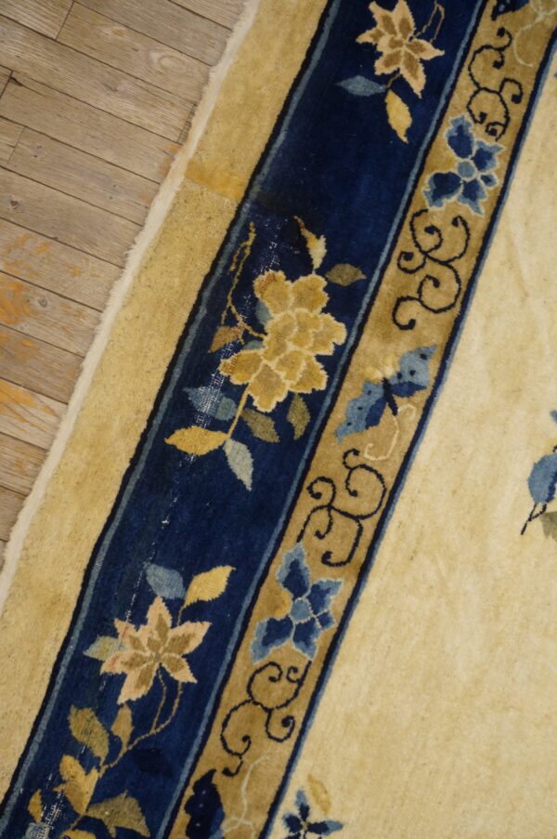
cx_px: 278
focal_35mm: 27
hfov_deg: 47.8
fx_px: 628
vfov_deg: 67.4
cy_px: 420
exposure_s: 1/60
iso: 640
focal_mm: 18
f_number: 4
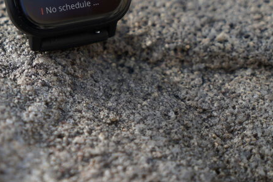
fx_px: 1153
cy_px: -15
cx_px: 63
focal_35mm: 152
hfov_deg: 13.5
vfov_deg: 9.0
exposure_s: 1/320
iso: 200
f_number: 4
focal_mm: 70
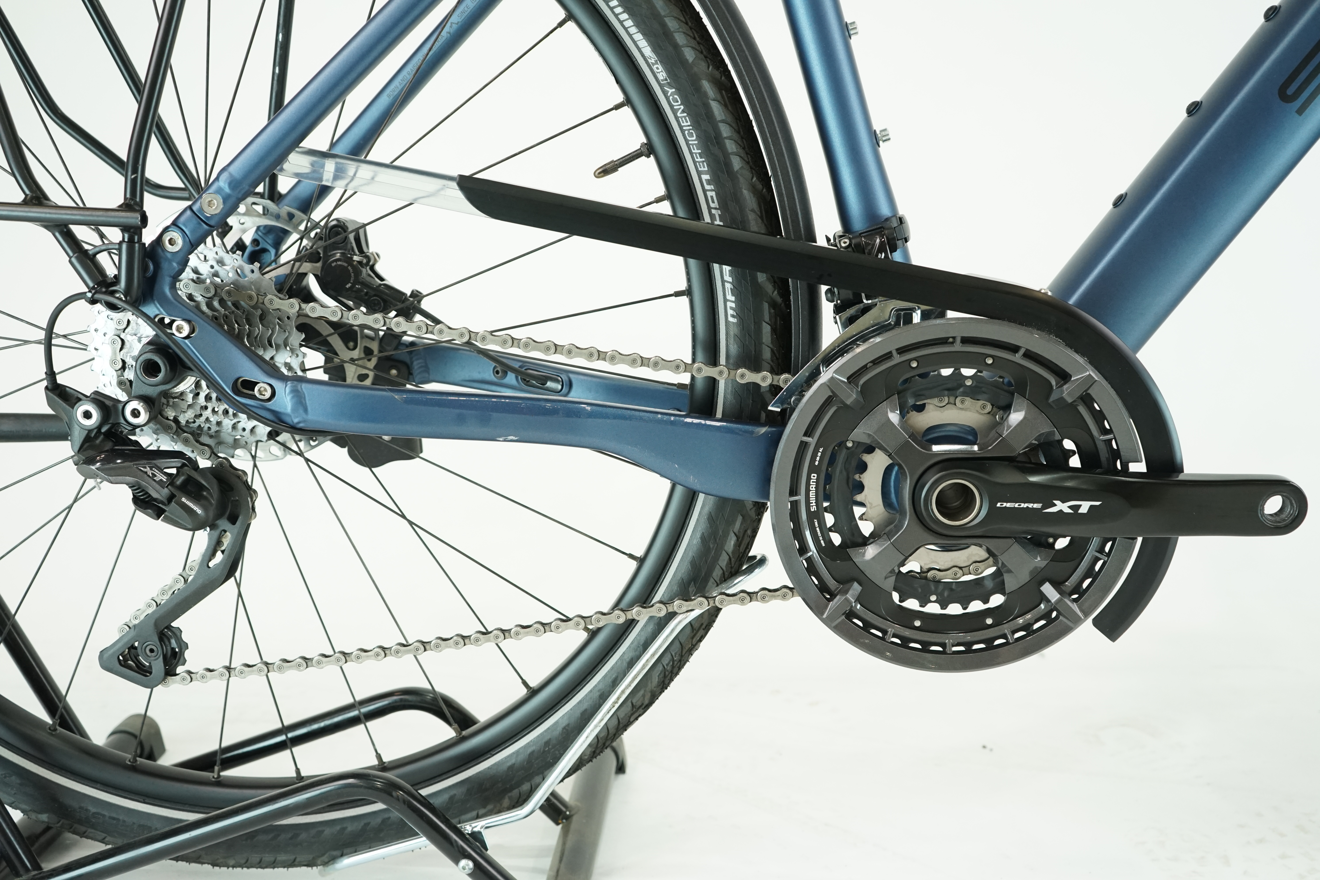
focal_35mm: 33
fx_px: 1210
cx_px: 660
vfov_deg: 40.0
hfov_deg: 57.2
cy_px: 440
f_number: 5
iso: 1600
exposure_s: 1/200
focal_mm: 33
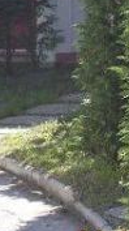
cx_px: -51
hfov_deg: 5.2
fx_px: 1423
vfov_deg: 9.2
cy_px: 8
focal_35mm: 233
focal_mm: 9.6
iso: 100
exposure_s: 1/236
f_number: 3.5
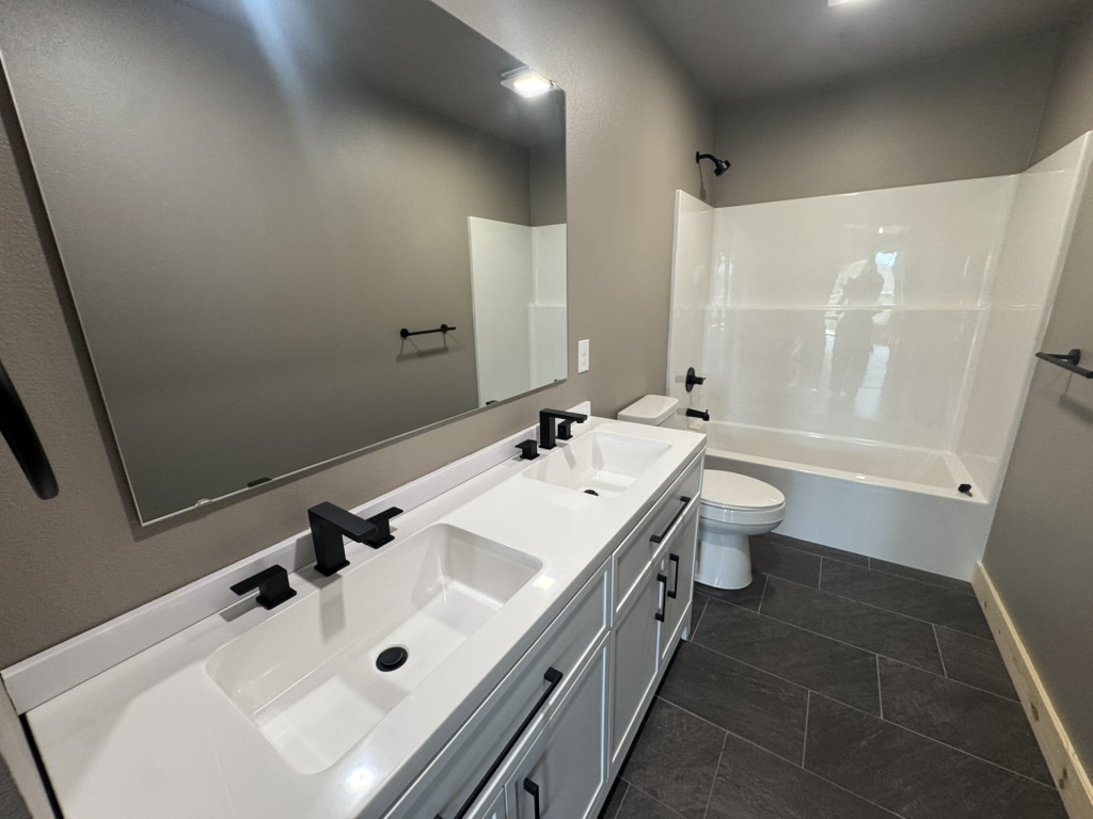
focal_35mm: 14
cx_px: 546
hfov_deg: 102.1
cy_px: 410
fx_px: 442
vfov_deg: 85.7
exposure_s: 1/60
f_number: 2.2
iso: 160
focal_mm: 2.22
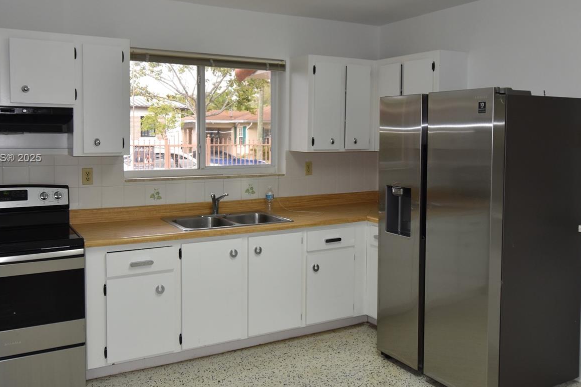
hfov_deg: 57.2
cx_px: 281
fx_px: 532
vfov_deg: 39.8
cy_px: 159
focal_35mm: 33
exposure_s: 1/125
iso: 450
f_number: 5.6
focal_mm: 16
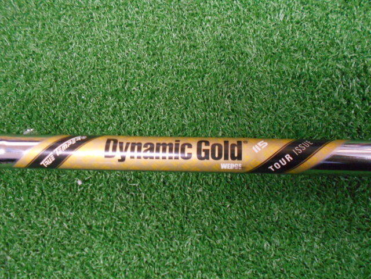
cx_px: 186
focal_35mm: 26
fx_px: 279
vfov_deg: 53.1
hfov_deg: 67.3
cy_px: 140
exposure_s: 1/25
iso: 800
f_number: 3.2
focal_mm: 4.6
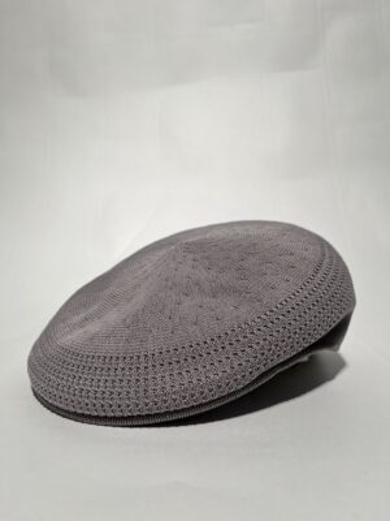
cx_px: 195
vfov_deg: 67.3
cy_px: 260
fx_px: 391
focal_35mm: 26
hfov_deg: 53.1
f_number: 1.6
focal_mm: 5.1
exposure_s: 1/419
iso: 50
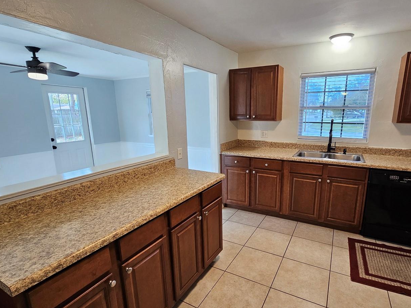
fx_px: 202
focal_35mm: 17
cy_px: 161
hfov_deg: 90.7
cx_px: 228
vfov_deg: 74.7
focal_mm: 2.2
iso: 160
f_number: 2.2
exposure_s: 1/60
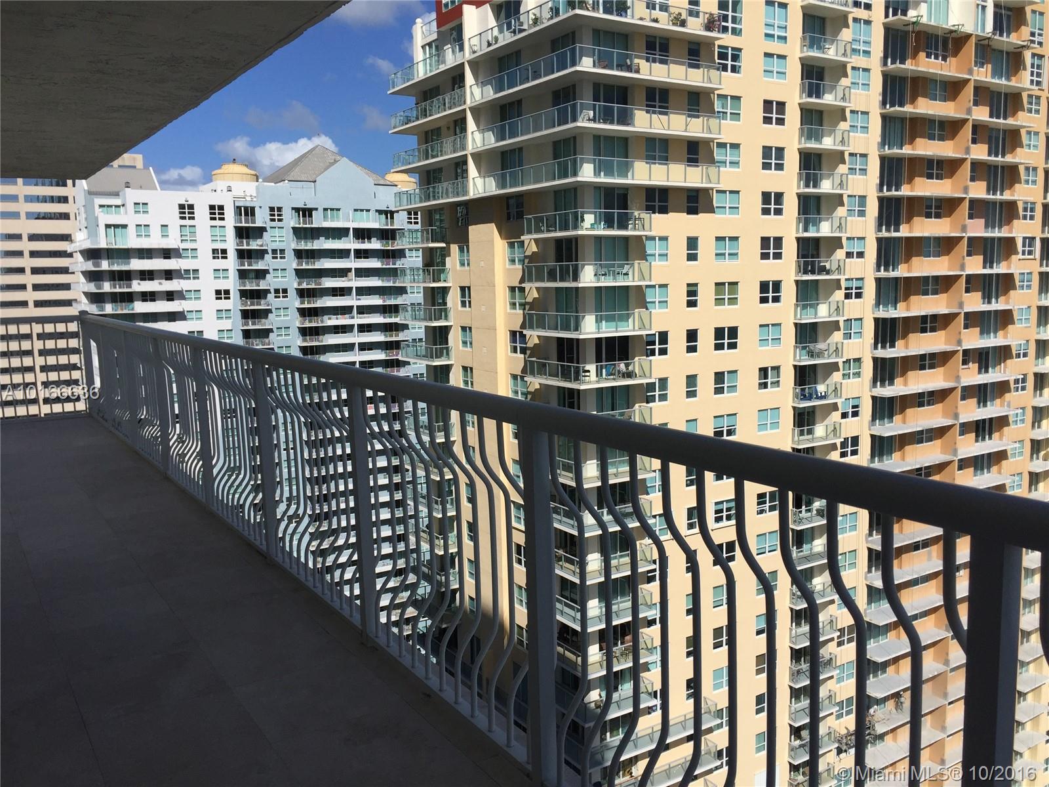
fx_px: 879
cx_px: 524
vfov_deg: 48.2
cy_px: 394
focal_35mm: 29
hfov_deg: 61.7
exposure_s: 1/4405
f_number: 2.2
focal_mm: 4.15
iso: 32
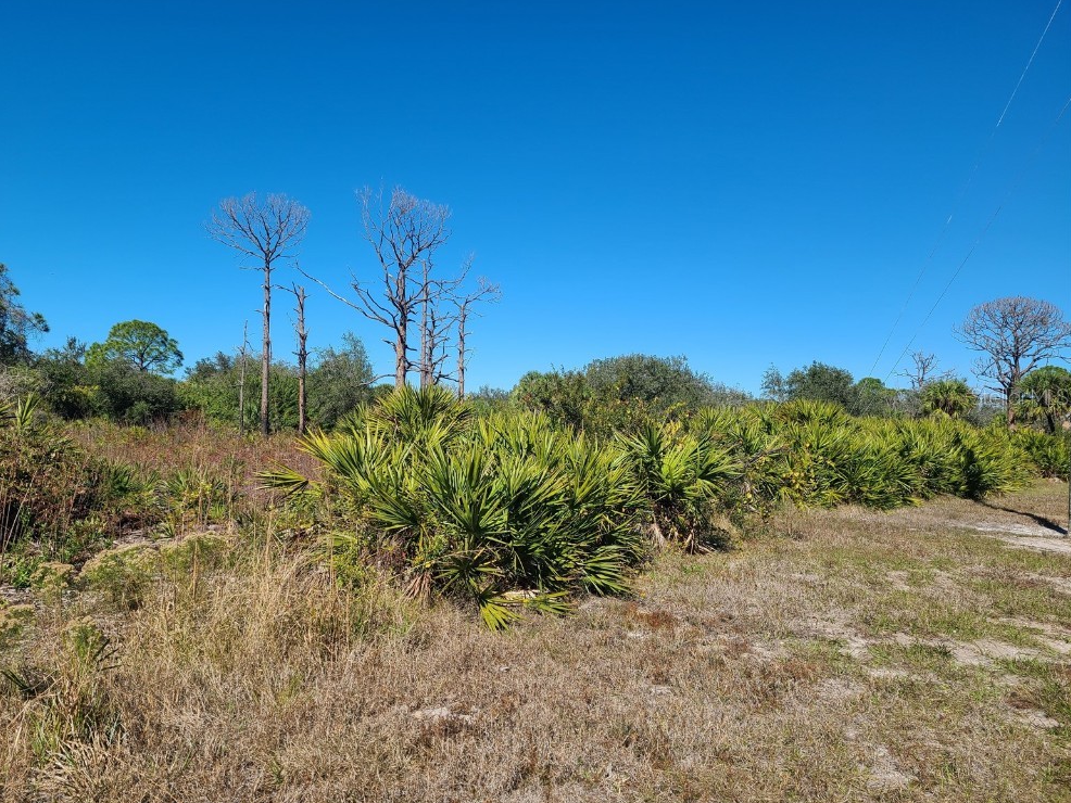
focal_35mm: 27
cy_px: 396
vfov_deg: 51.4
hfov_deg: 65.3
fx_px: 836
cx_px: 517
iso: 40
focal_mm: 5.4
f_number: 1.8
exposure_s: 1/2635
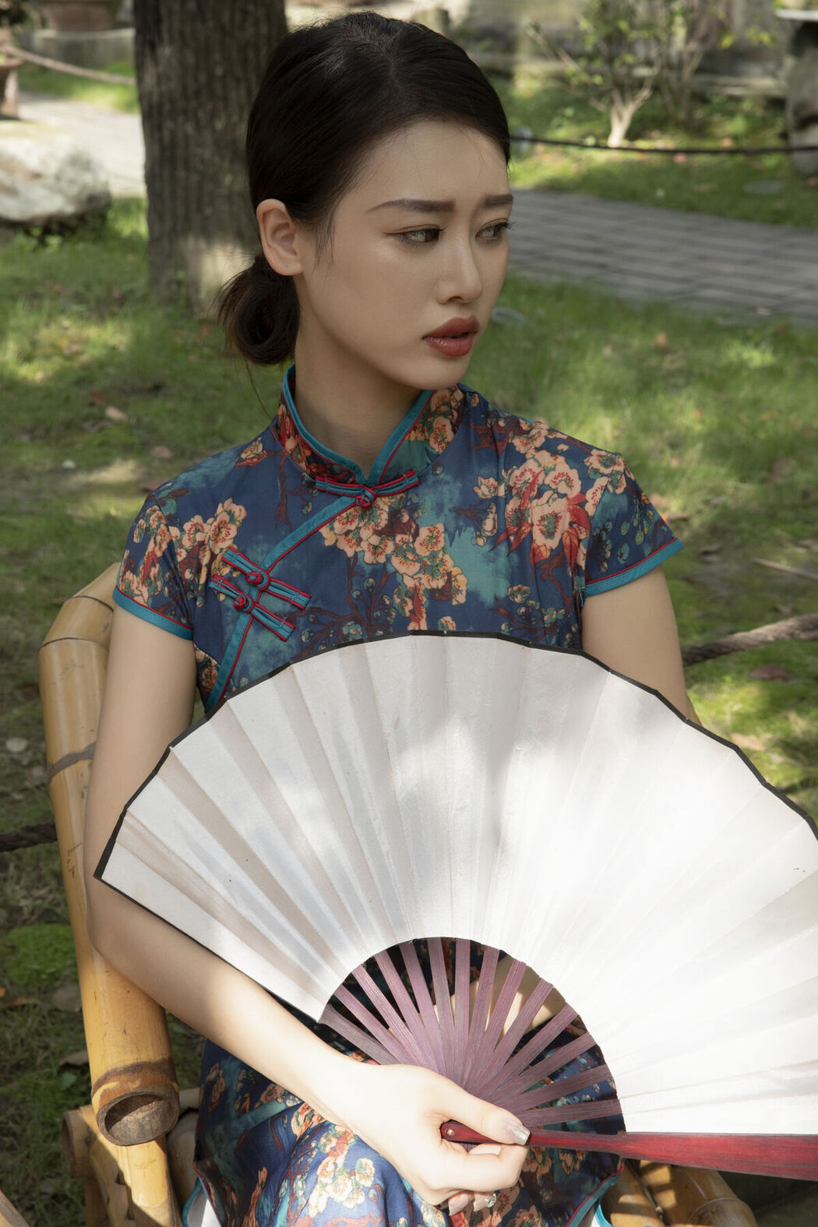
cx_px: 409
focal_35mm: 64
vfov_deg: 31.4
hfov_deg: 21.2
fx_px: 2181
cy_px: 614
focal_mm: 65
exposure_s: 1/160
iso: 500
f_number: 11
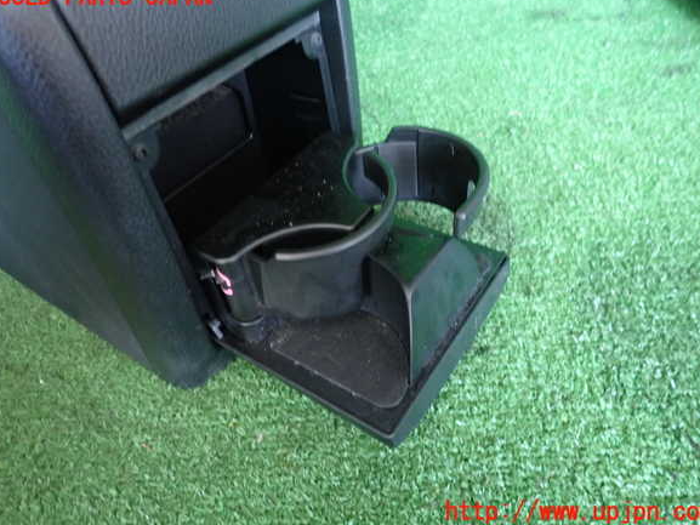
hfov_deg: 67.3
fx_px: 526
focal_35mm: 26
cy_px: 255
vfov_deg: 53.1
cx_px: 355
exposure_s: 1/30
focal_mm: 4.5
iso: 400
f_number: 2
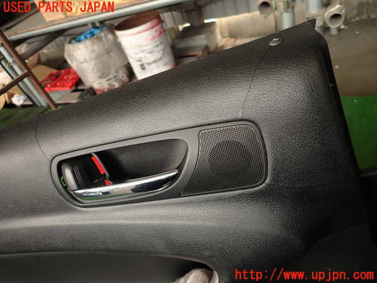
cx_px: 188
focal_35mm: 25
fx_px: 272
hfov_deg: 69.4
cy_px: 142
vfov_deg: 54.9
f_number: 2
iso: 100
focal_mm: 4.5
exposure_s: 1/60
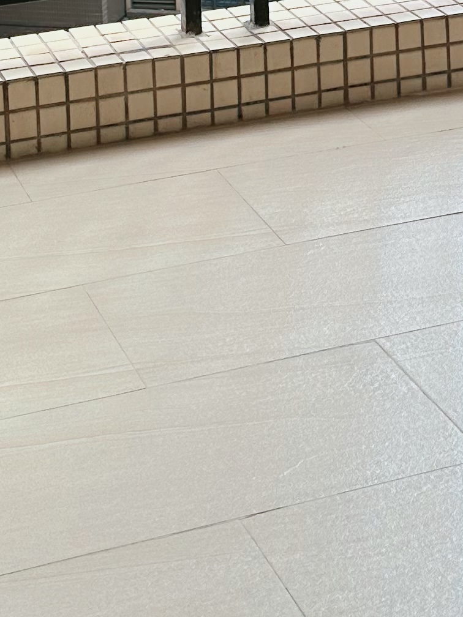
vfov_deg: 18.4
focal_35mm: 96
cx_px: 260
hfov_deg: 15.4
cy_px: -274
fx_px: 1712
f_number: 1.78
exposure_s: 1/962
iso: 80
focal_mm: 6.86
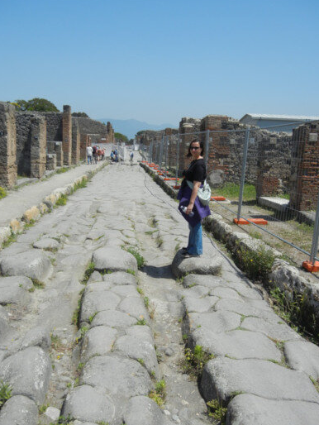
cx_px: 150
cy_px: 216
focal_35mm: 35
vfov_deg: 52.6
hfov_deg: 40.7
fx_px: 430
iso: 160
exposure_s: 1/556
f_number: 7
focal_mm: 5.4
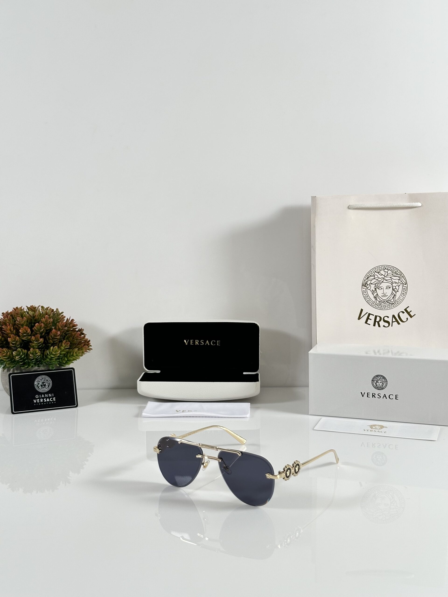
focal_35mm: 48
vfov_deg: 39.7
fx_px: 828
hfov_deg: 30.3
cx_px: 224
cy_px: 298
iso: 64
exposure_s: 1/100
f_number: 1.78
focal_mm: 6.86
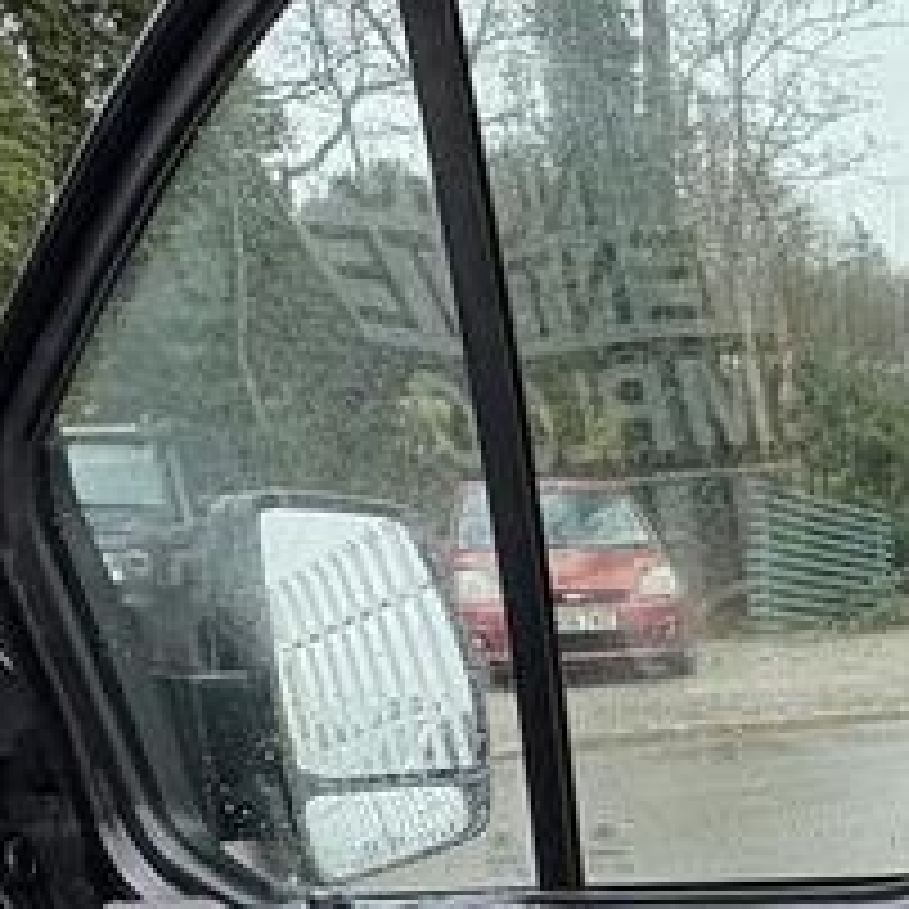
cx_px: 1210
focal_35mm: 55
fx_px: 1634
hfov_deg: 26.1
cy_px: 981
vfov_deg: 28.5
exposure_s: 1/99
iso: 125
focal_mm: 2.22
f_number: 2.2
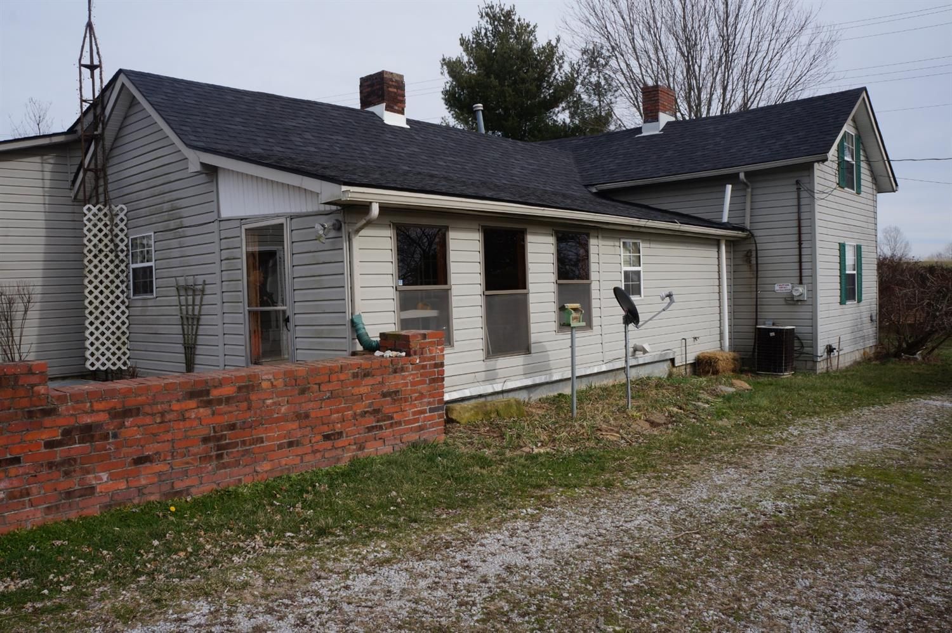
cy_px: 316
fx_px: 714
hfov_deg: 67.4
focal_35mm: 27
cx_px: 476
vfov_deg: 47.9
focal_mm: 18
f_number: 14
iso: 100
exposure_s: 1/80
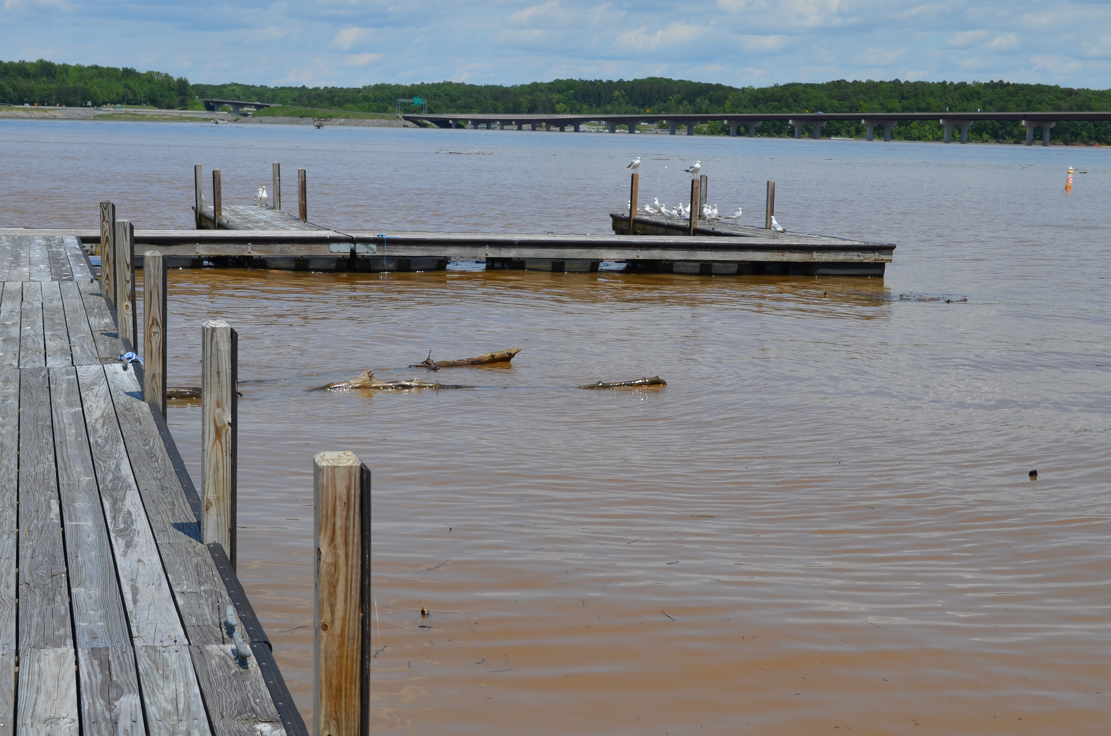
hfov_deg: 31.2
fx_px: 1990
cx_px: 485
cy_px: 355
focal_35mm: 65
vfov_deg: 20.9
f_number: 9
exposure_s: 1/400
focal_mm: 35
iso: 100
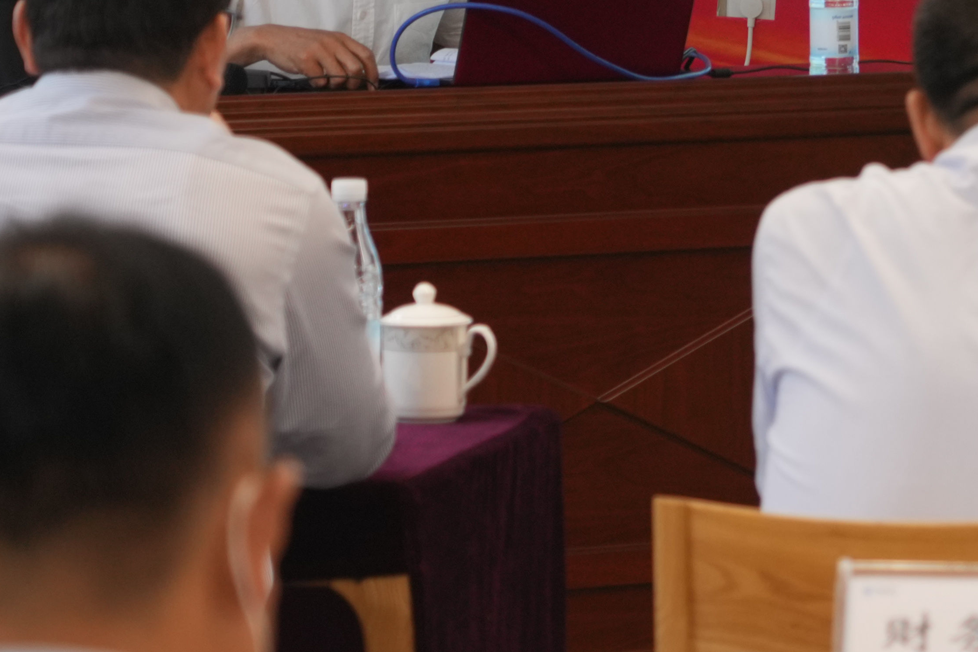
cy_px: 60
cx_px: 1446
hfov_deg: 7.9
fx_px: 6927
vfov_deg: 5.4
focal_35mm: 255
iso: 500
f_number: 4
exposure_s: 1/80
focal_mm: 66
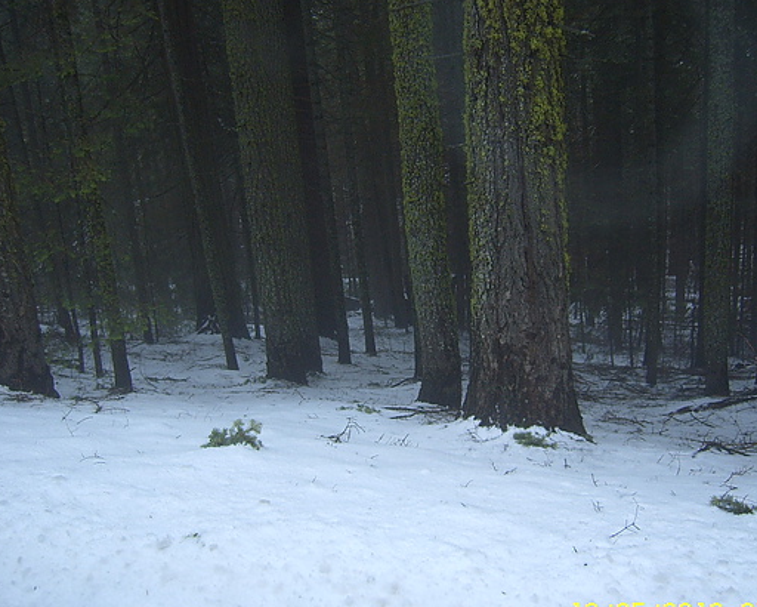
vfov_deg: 37.3
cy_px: 324
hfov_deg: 45.8
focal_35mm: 40
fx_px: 897
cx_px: 399
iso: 55
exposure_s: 1/30
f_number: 2.8
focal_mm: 5.8
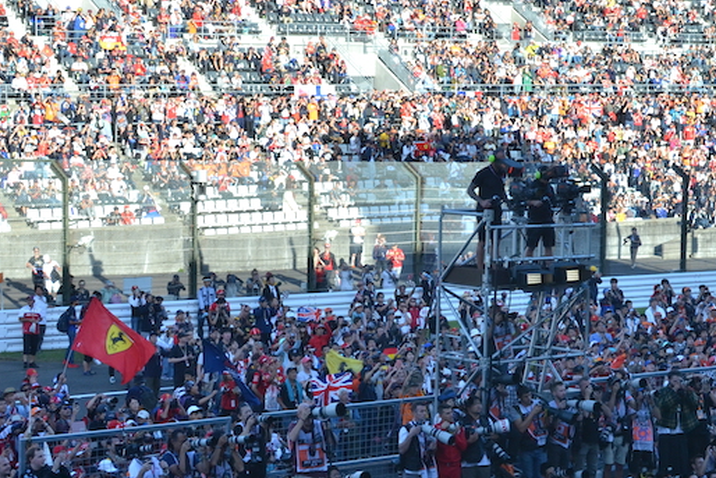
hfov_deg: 22.0
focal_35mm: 92
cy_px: 312
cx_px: 528
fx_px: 1828
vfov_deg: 14.9
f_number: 11
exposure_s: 1/160
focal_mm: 35
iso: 400
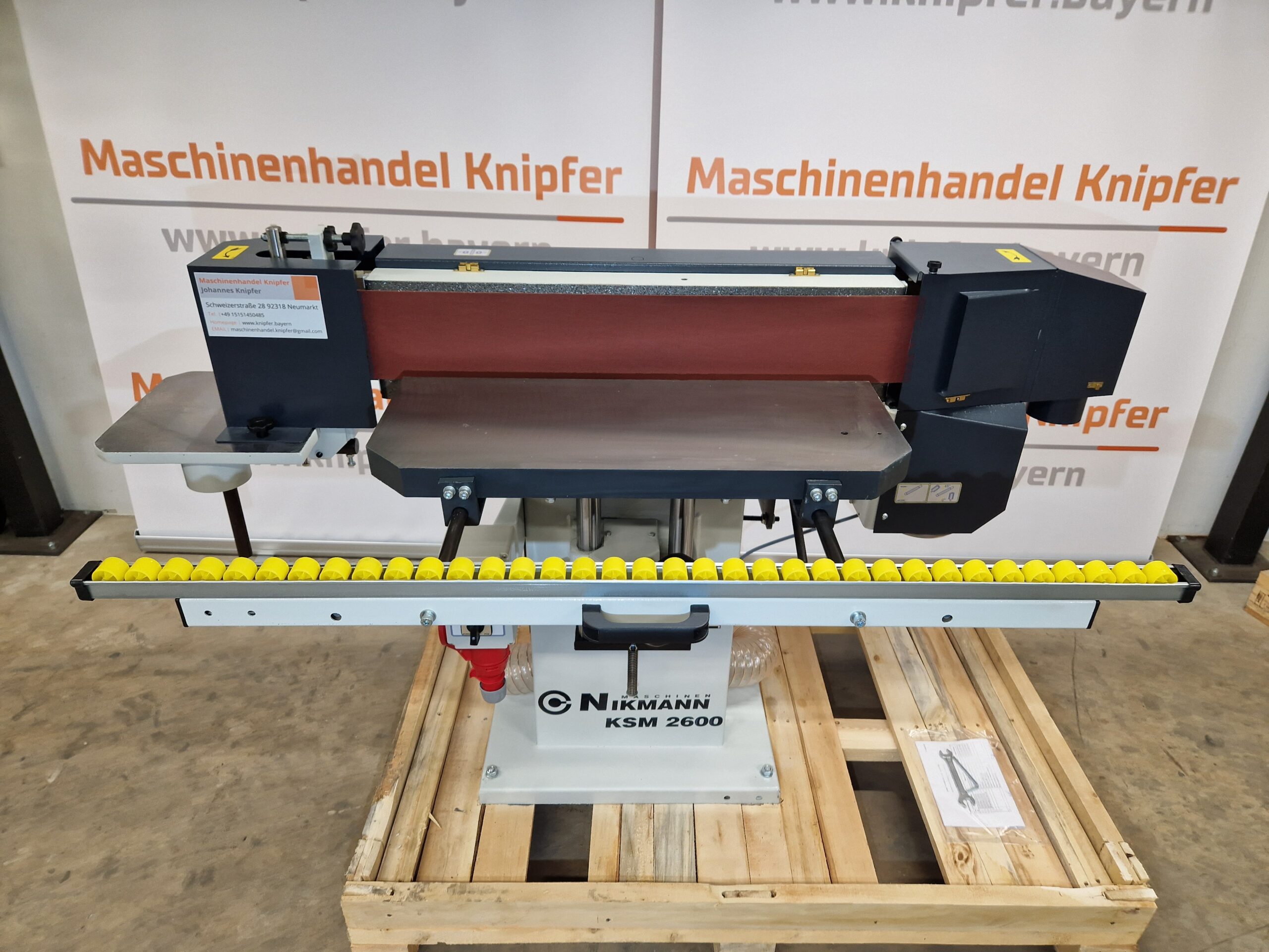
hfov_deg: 73.9
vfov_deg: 58.9
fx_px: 843
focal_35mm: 23
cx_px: 634
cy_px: 476
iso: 50
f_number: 1.8
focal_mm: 5.4
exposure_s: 1/100
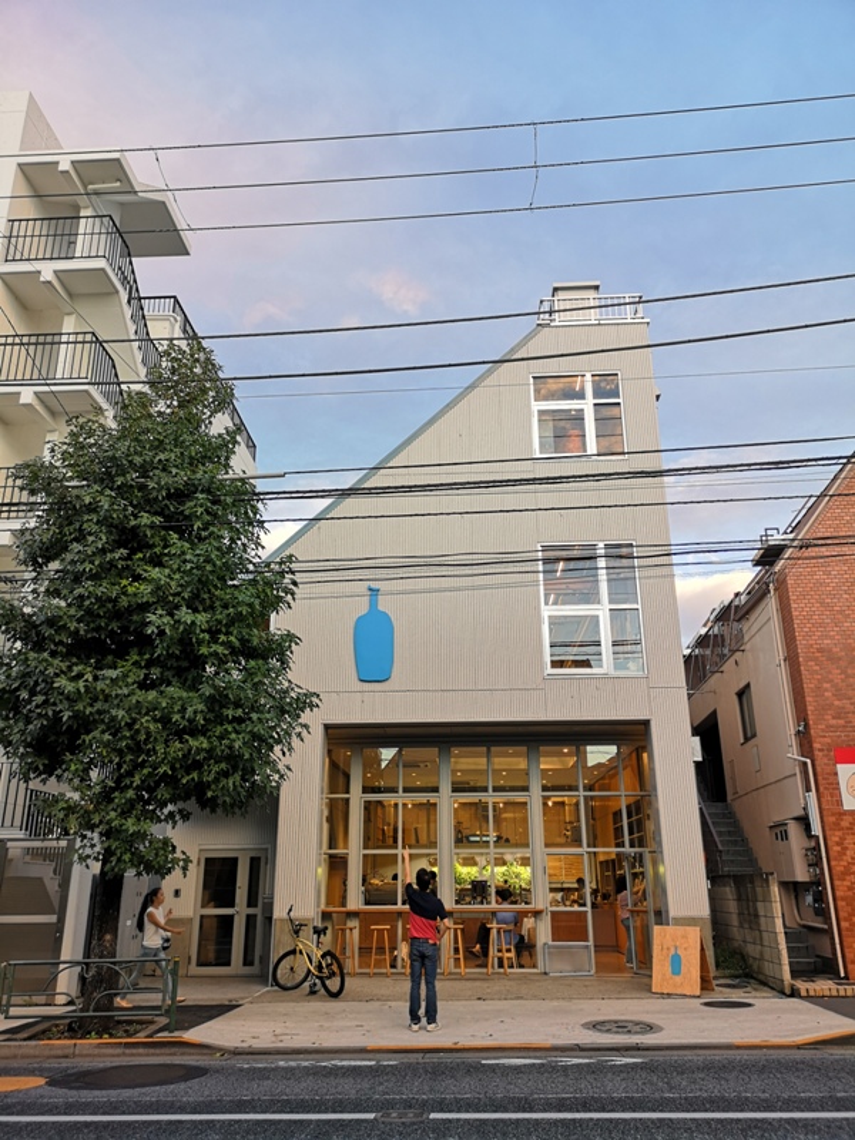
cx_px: 428
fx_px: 889
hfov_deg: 51.4
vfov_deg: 65.3
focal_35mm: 27
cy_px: 570
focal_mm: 3.95
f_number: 1.8
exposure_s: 1/142
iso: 50
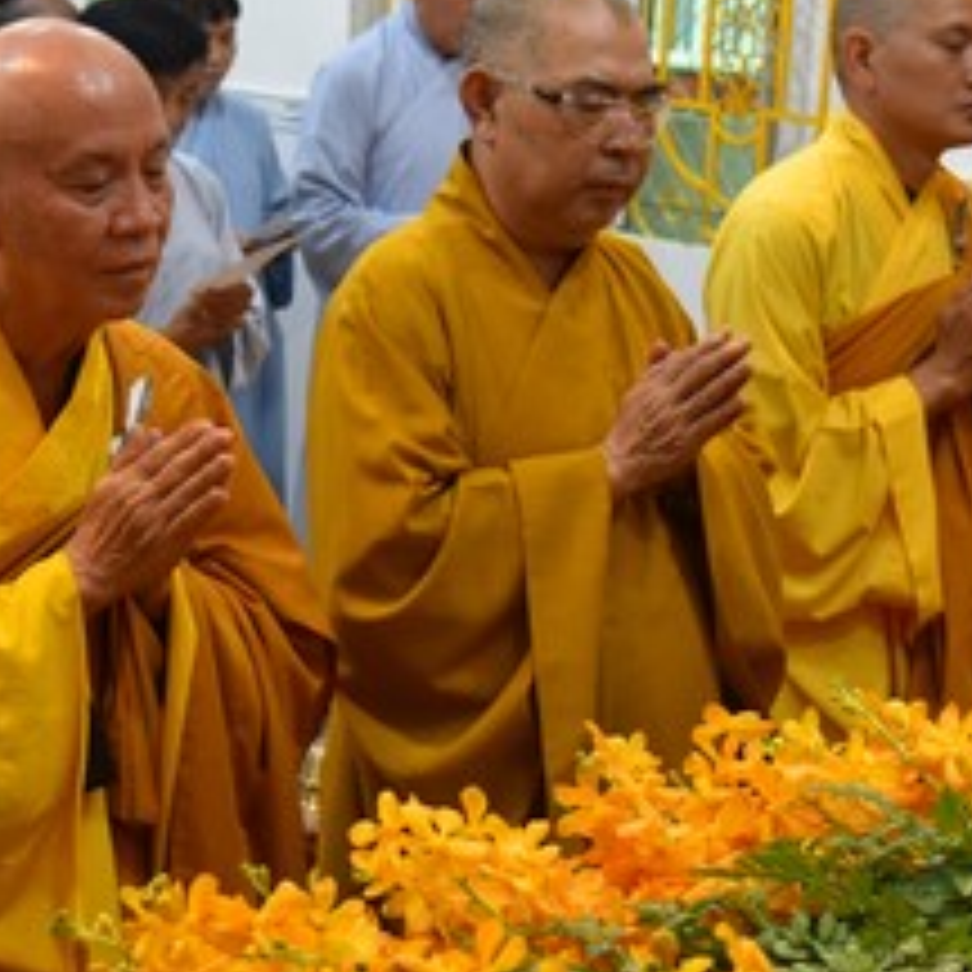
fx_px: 2764
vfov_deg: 19.9
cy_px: 400
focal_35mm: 87
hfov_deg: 19.9
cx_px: 338
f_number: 5
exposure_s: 1/100
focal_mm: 34
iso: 1600
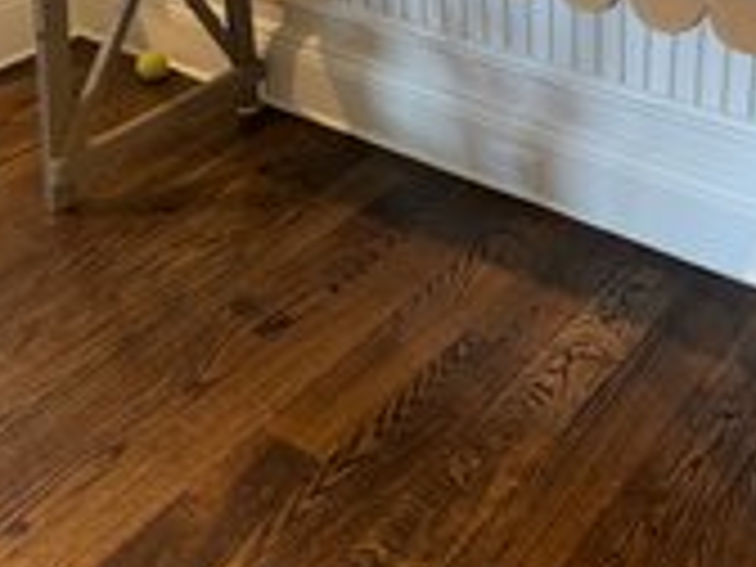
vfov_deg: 28.5
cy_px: 56
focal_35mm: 49
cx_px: 605
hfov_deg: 37.5
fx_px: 1070
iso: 250
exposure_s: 1/60
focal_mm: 6.76
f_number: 1.78
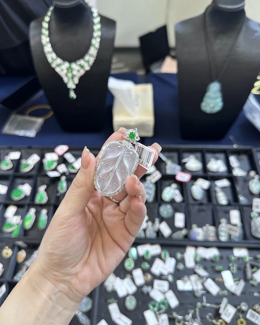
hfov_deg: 54.9
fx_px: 250
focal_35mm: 26
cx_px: 126
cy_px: 164
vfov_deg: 66.0
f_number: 1.78
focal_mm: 6.86
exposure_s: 1/111
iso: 250
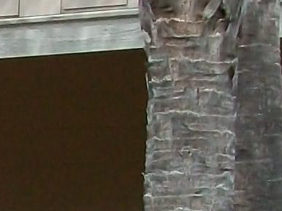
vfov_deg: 4.6
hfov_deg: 5.8
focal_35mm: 322
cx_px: -485
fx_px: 2622
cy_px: 391
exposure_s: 1/640
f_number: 3.2
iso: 80
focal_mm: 7.1
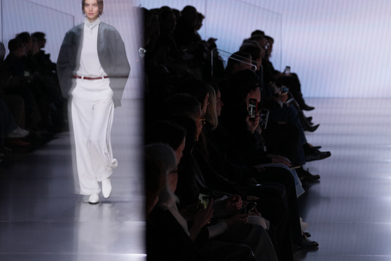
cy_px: 71
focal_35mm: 113
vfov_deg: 12.1
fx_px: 1228
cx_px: 239
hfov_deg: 18.1
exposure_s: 1/500
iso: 400
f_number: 3.2
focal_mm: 70
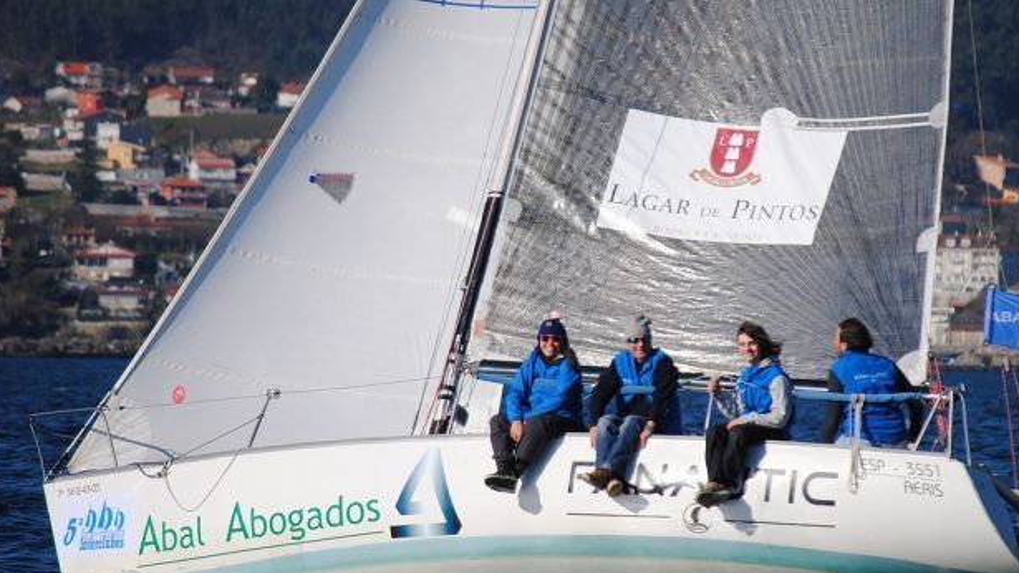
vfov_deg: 3.4
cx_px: 573
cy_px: 286
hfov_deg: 6.0
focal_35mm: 359
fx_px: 9692
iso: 200
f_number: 5.3
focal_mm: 175
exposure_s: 1/2000
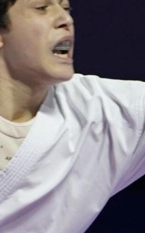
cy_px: 140
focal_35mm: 635
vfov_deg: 3.3
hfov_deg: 2.1
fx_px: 4025
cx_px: 57
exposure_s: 1/1000
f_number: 2.8
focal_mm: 121
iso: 1250
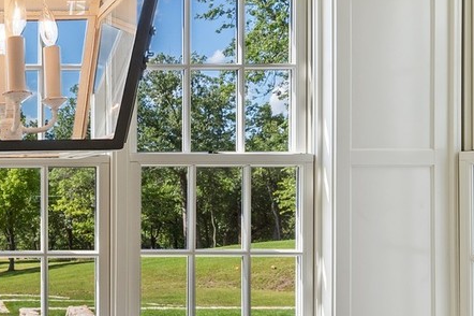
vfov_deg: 30.4
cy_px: 174
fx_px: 579
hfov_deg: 36.5
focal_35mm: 44
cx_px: -67
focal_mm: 12
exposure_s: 1/8
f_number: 9
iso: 100
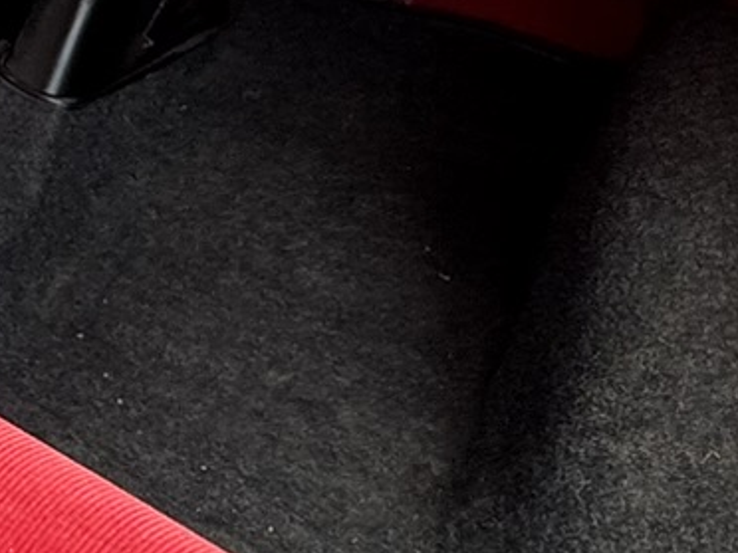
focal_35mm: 77
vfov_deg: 18.3
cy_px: -75
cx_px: -563
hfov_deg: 19.5
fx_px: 1642
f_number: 2.2
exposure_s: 1/99
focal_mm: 2.22
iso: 125
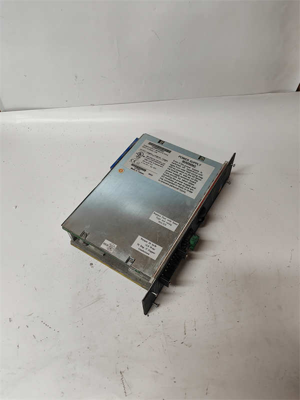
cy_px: 200
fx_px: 312
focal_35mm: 27
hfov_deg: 51.4
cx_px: 150
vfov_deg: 65.3
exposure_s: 1/100
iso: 640
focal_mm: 6.12
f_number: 1.9
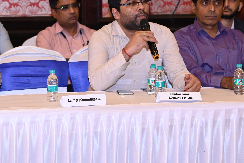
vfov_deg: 8.7
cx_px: 96
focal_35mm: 158
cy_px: 48
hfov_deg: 13.0
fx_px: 1071
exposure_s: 1/125
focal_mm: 99
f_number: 5
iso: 3200
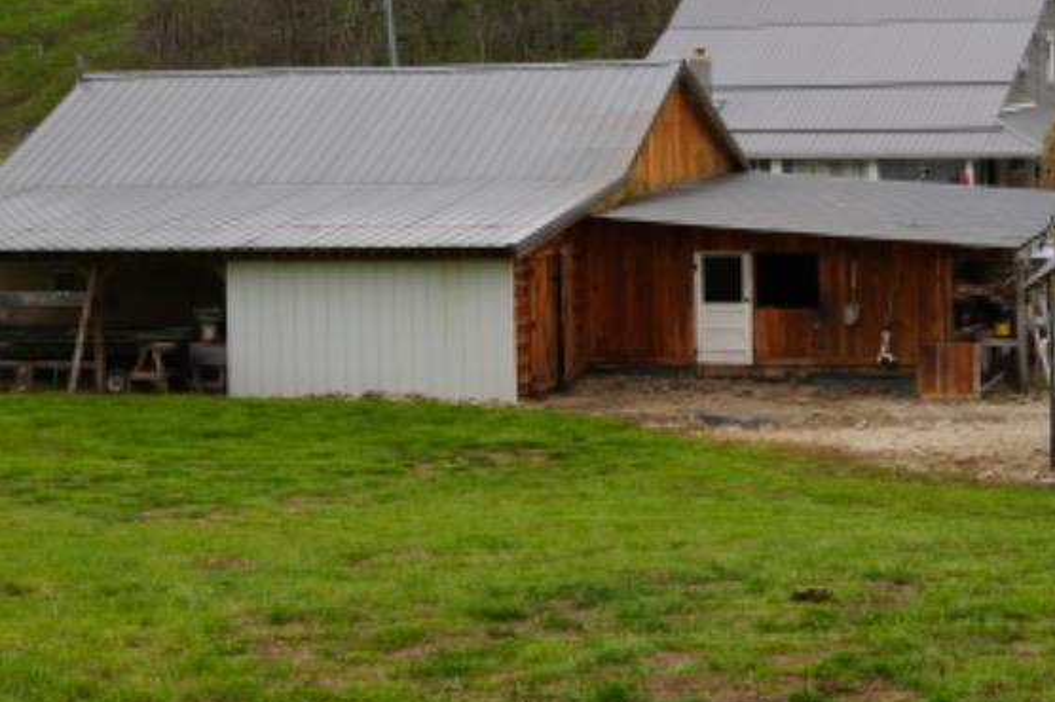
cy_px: -40
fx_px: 2372
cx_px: 844
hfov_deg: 24.7
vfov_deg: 16.4
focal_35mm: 81
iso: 100
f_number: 5
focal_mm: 20
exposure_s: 1/200
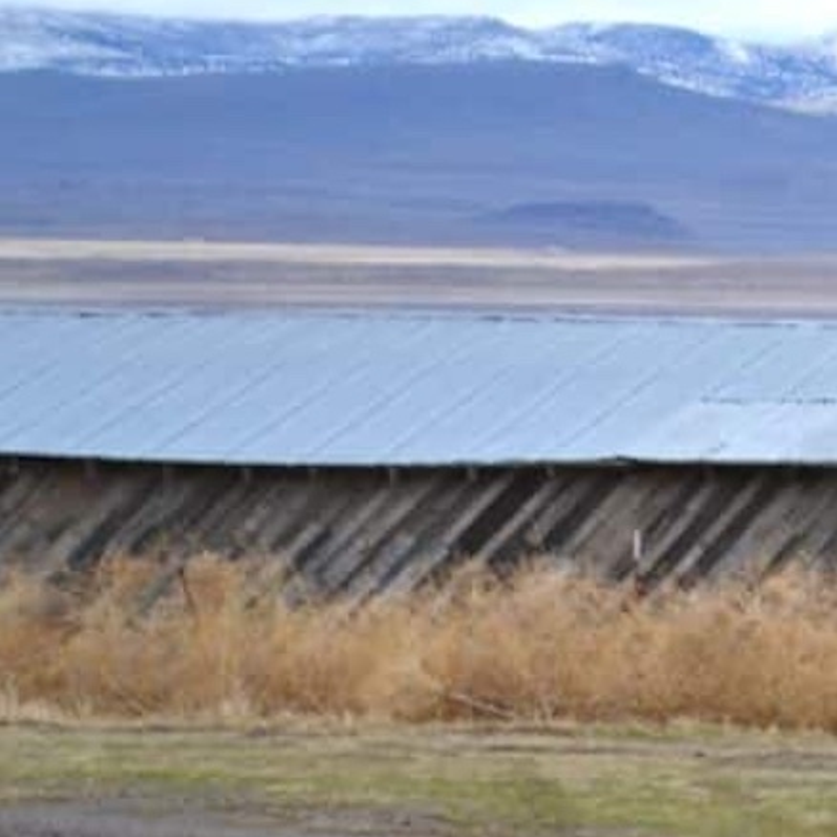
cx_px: 1422
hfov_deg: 6.2
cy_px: 185
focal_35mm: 277
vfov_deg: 6.3
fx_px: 7569
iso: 100
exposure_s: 1/160
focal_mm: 55
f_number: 6.3
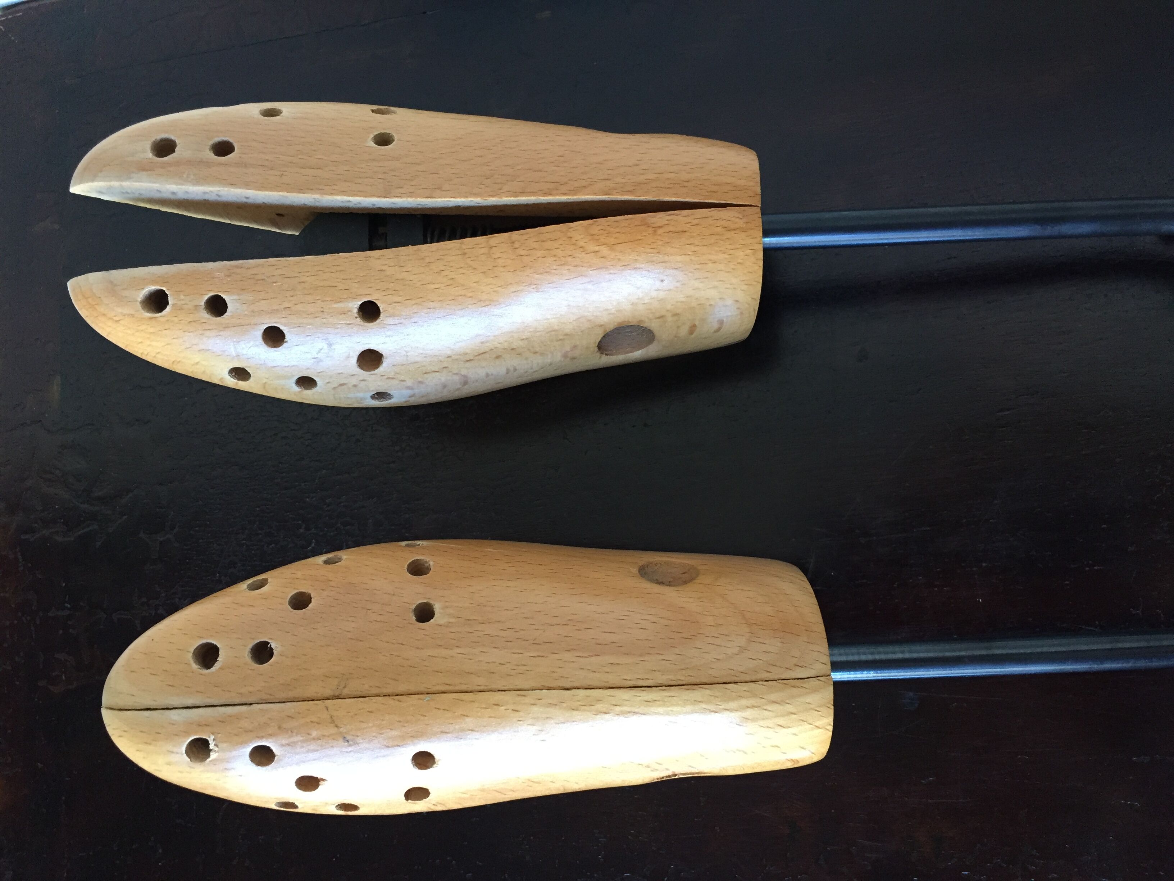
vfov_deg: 48.2
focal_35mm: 29
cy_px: 440
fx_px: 984
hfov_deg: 61.7
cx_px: 587
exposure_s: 1/33
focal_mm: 4.15
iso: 200
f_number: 2.2
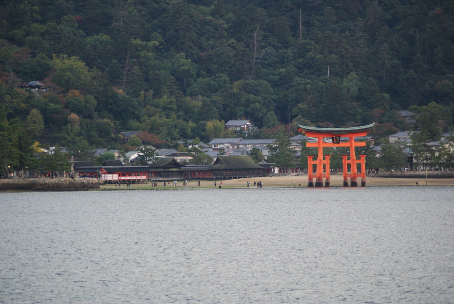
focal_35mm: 202
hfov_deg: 10.1
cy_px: 152
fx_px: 2556
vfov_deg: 6.8
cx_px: 227
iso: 400
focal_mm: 135
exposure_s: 1/160
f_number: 4.5
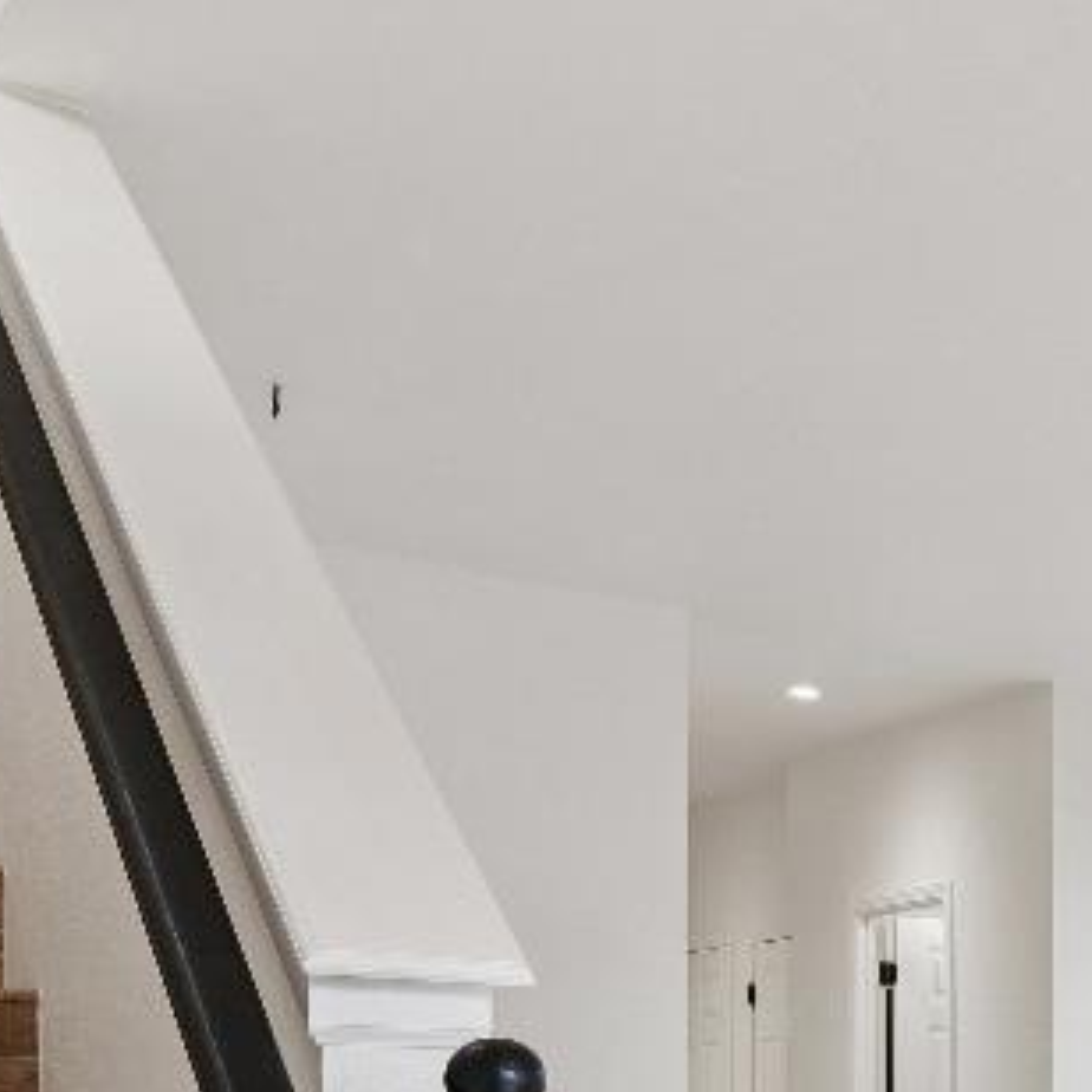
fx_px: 2070
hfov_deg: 24.0
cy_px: 1174
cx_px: 1585
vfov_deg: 27.3
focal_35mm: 58
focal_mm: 14
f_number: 9
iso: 100
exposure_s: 1/5
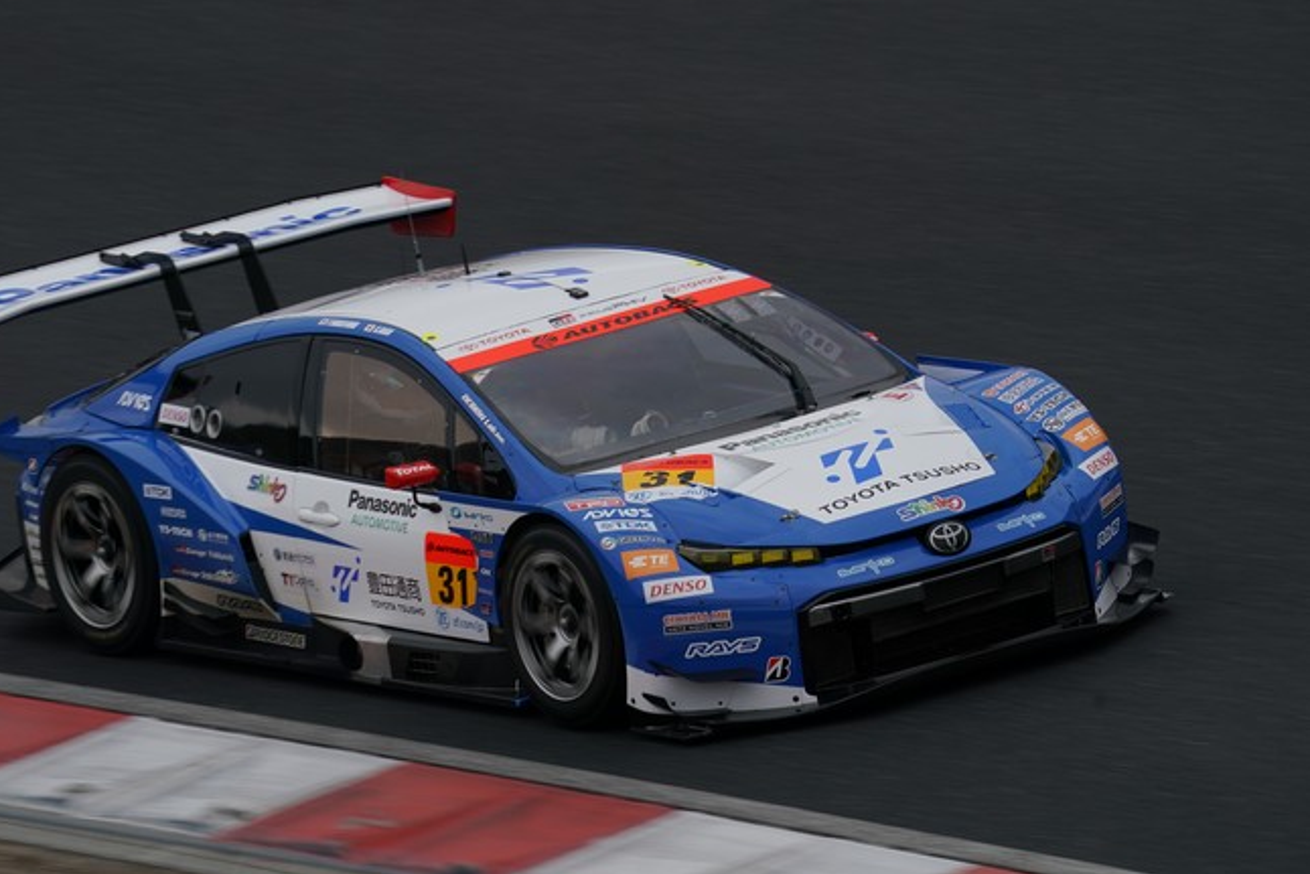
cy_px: 422
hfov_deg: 4.2
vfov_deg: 2.8
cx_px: 625
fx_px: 17724
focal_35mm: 487
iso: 320
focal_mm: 437
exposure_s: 1/250
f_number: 10
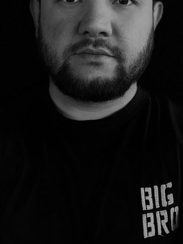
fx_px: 535
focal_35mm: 76
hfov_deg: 19.4
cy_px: 63
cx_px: 95
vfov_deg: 25.4
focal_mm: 6.86
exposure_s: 1/50
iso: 200
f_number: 1.78
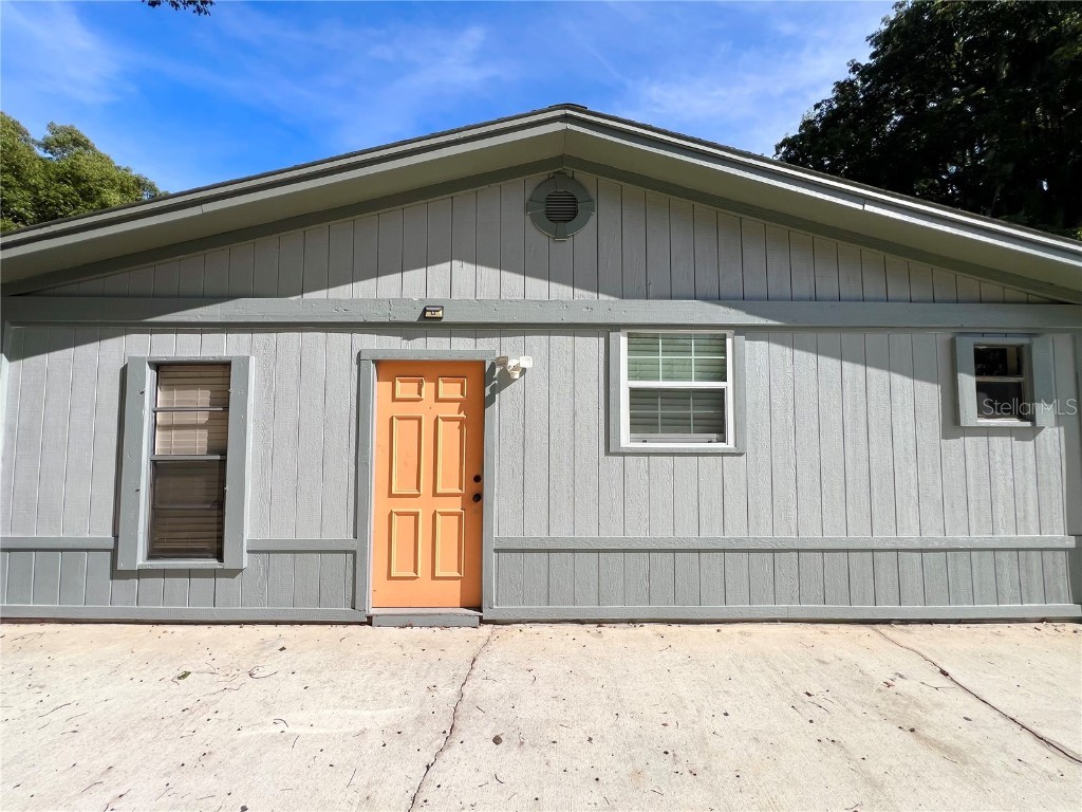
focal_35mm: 13
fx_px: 406
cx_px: 541
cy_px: 406
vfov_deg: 89.9
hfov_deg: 106.2
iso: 32
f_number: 1.8
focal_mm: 1.57
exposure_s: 1/2179
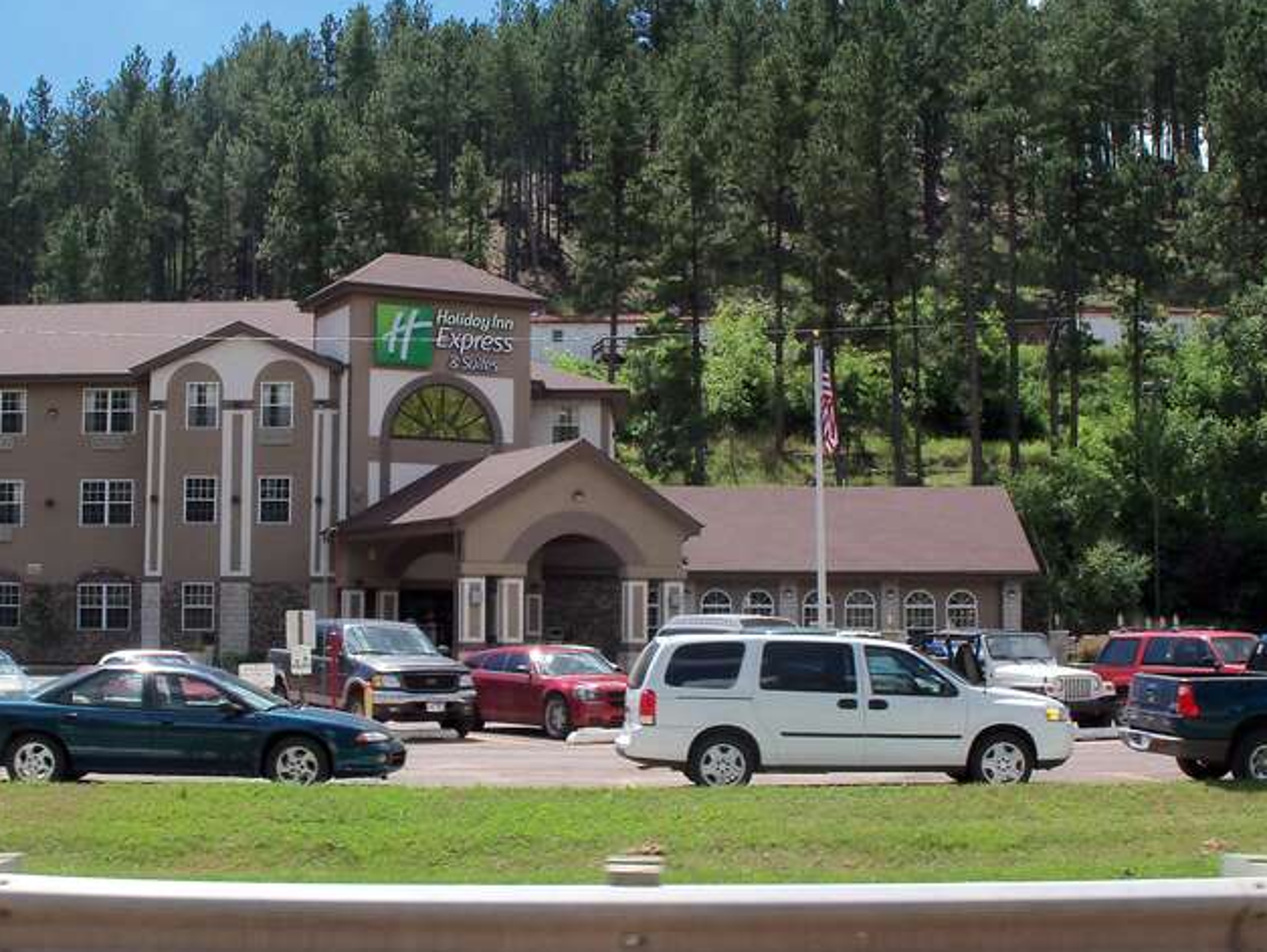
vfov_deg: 28.6
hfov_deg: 37.4
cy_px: 503
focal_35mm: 51
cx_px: 562
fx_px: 1868
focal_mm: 7.2
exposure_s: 1/320
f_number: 5.6
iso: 80
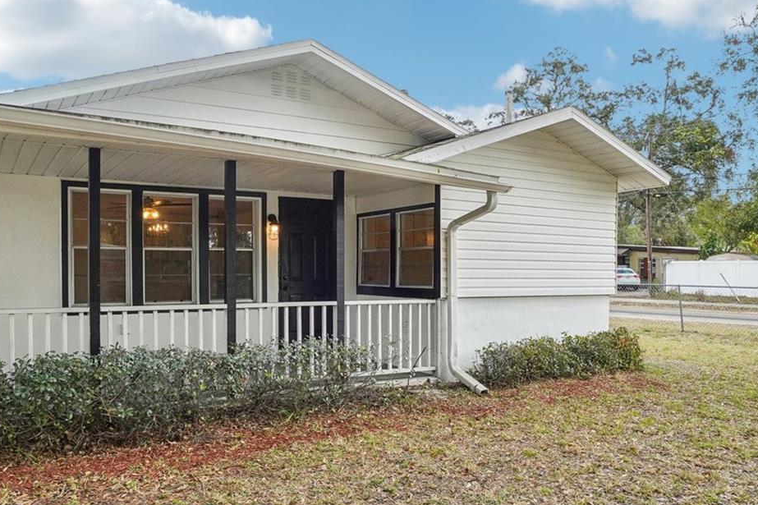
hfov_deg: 69.2
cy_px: 317
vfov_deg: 49.0
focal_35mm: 26
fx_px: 547
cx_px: 343
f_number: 8
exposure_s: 1/160
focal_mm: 10
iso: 400
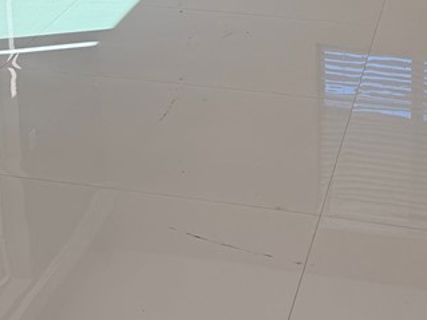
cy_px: -110
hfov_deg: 25.3
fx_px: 949
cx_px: 274
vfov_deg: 17.8
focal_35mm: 77
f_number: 1.78
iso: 100
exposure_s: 1/979
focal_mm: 6.76
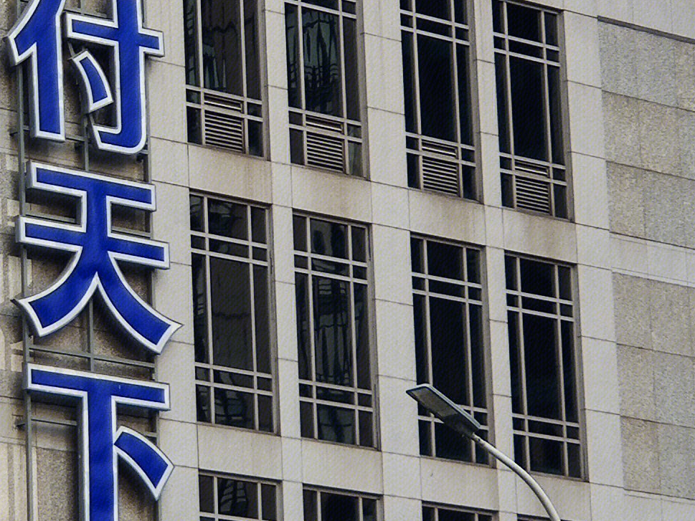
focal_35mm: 227
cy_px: 154
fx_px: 4558
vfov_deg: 6.5
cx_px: 67
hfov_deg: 8.7
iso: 100
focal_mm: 6.22
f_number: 2.2
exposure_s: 1/420
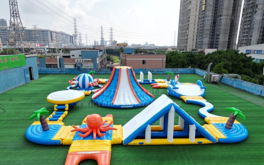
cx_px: 129
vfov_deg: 47.4
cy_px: 98
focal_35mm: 26
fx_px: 187
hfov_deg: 70.4
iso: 110
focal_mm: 6.72
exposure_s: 1/3200
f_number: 1.7
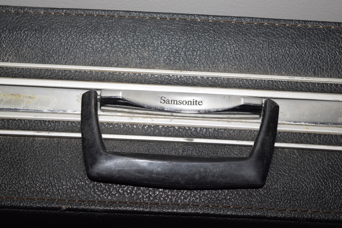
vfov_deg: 16.6
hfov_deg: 24.6
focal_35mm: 82
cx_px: 171
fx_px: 784
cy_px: 114
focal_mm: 55
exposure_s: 1/60
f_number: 6.3
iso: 100
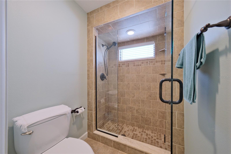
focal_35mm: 12
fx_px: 77
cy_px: 77
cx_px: 116
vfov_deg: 90.0
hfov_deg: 112.6
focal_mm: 8
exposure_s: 1/40
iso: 640
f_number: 4
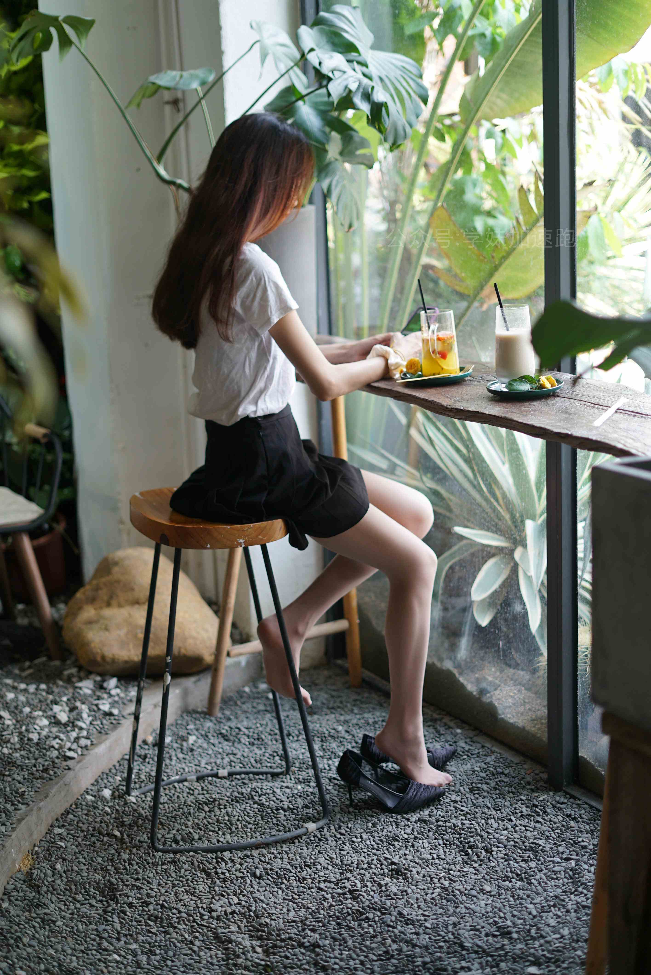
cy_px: 488
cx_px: 326
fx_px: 1354
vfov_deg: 39.6
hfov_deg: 27.0
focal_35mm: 50
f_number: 2
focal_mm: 50
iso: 200
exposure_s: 1/160
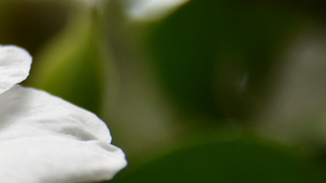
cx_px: -204
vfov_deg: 2.6
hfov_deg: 4.6
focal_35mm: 465
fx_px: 4017
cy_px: 135
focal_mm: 105
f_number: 5.3
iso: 1600
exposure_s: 1/250
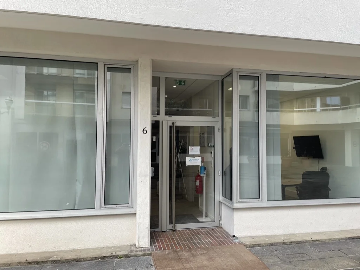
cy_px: 135
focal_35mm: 26
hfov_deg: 67.3
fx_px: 271
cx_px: 180
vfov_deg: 53.1
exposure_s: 1/349
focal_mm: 4.2
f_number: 1.6
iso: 32
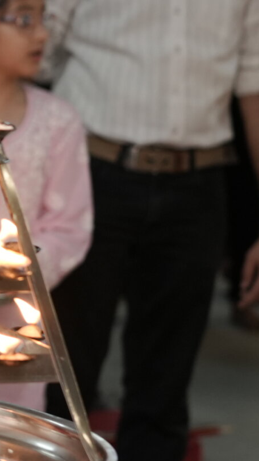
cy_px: 162
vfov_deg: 12.5
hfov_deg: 6.6
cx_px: -427
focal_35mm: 172
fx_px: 2101
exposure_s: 1/200
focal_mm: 35
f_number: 2.5
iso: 800
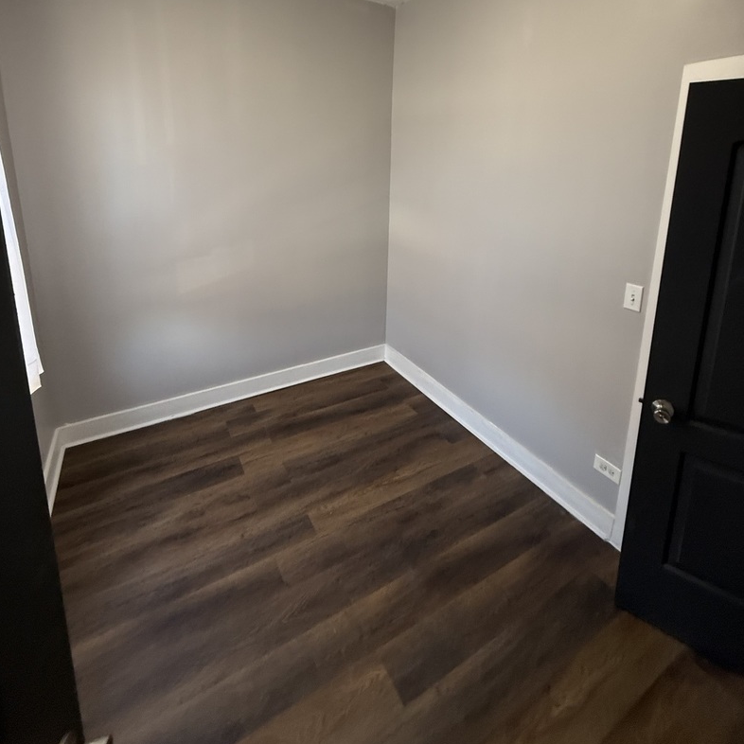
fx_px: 413
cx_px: 363
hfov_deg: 84.0
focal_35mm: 17
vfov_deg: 81.0
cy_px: 245
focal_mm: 2.22
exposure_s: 1/60
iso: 250
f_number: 2.2
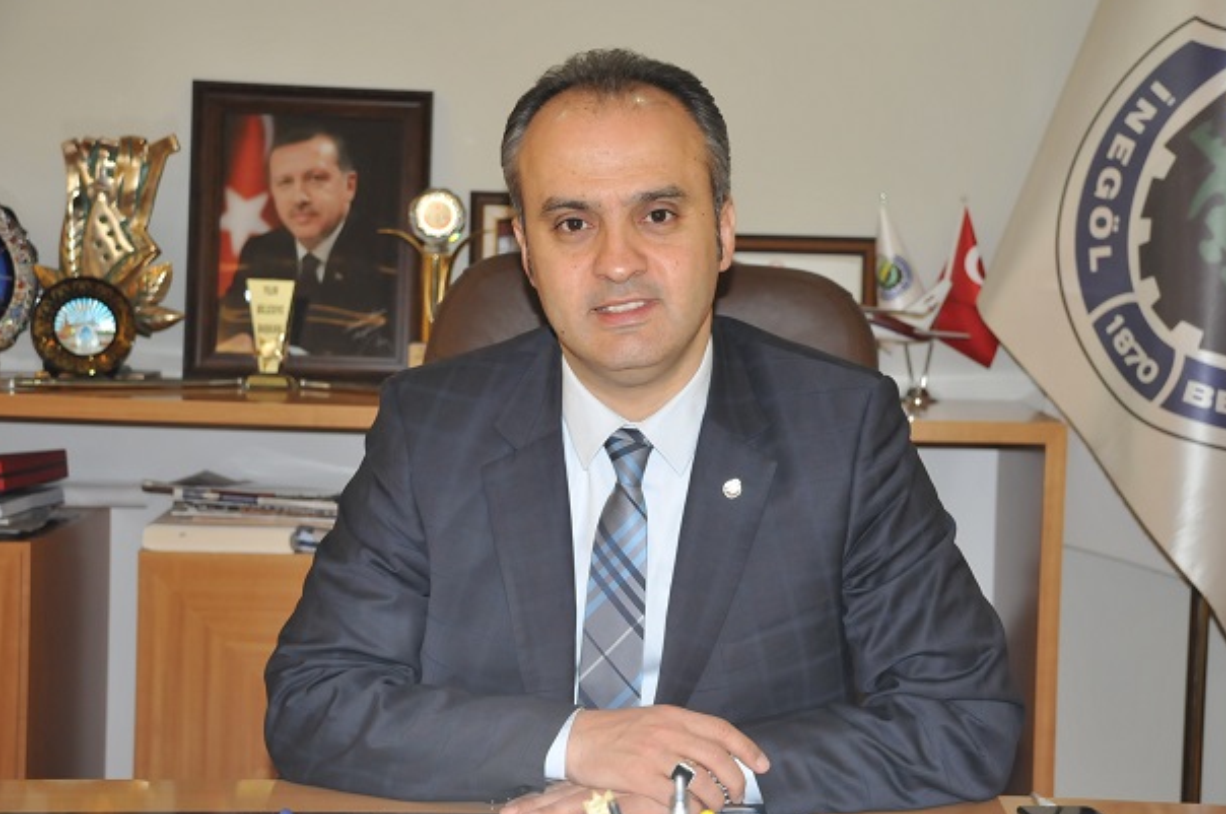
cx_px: 635
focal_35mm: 64
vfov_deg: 21.2
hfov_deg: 31.5
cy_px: 412
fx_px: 2177
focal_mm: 40
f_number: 5
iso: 800
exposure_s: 1/60
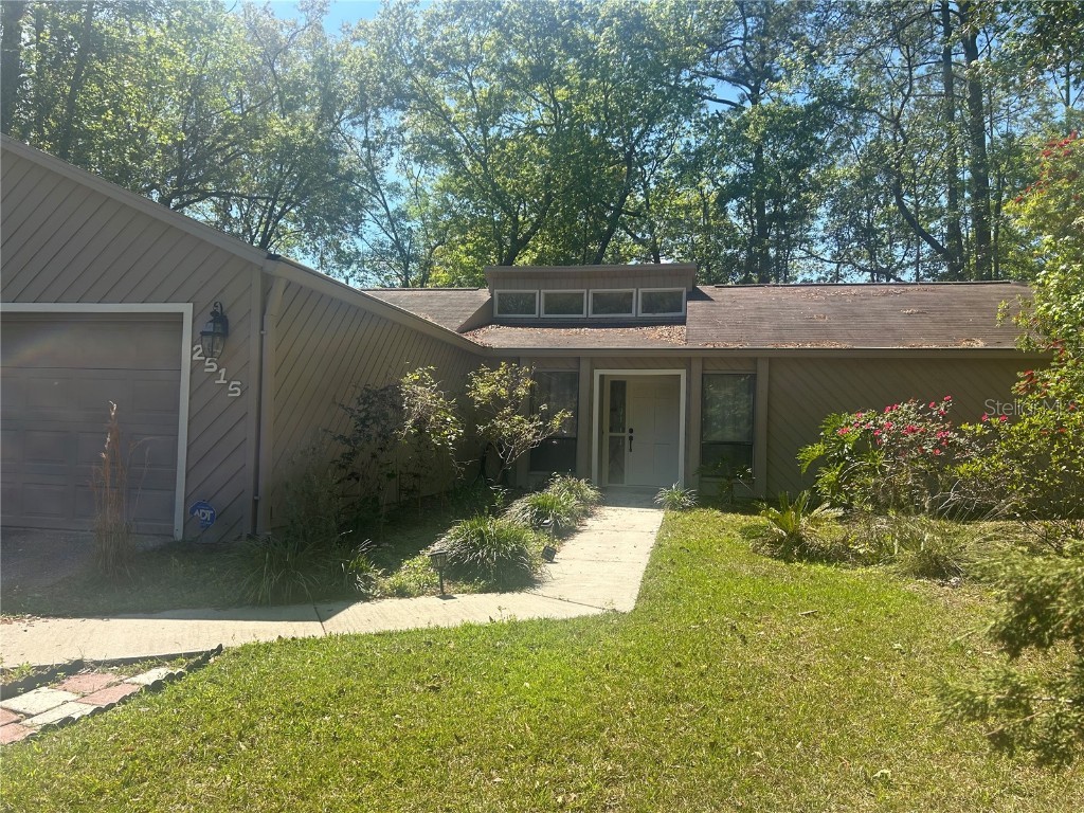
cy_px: 406
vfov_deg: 53.1
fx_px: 814
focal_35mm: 26
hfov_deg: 67.3
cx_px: 542
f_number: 1.5
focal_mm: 5.7
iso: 50
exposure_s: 1/1934
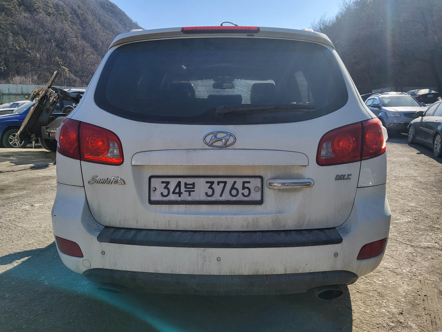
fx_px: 332
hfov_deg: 67.3
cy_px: 166
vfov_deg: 53.1
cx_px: 221
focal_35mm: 26
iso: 12
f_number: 1.8
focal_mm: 3.98
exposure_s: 1/516
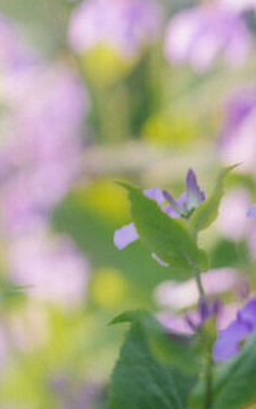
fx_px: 10976
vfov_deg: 2.1
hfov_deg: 1.3
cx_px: -373
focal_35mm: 985
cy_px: 22
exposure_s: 1/160
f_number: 2.8
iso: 100
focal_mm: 200
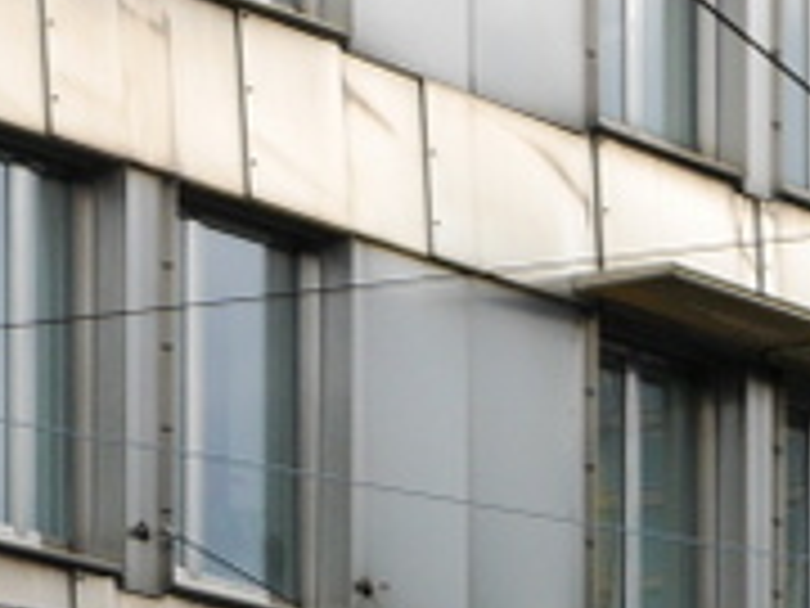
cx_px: 904
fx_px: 8307
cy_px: 1786
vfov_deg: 4.1
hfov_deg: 5.6
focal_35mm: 355
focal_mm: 29
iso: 160
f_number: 6.3
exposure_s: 1/160
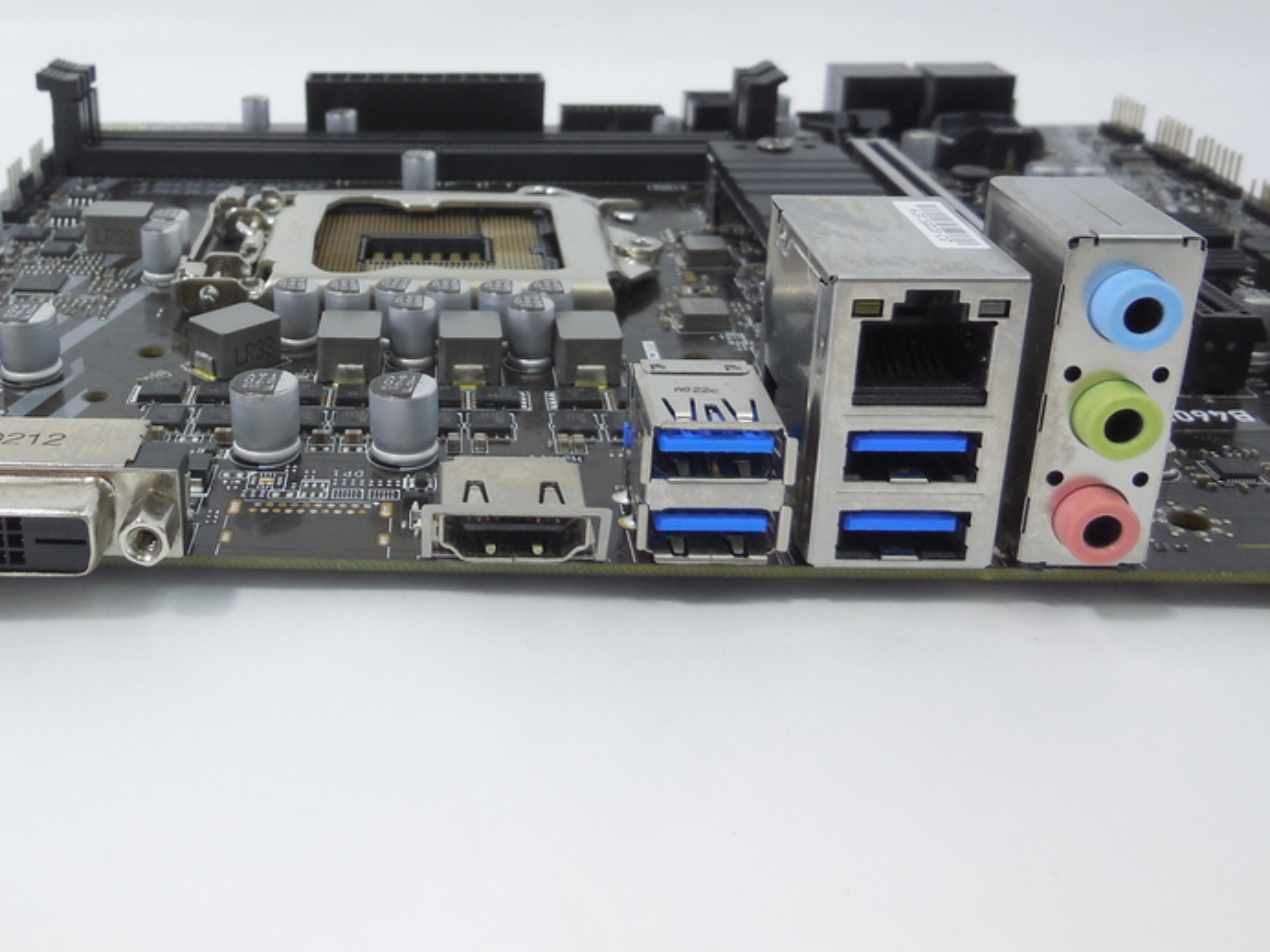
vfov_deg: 38.1
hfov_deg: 49.0
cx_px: 389
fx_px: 1357
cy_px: 297
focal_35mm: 37
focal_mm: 4.5
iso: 125
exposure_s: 1/60
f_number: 3.1
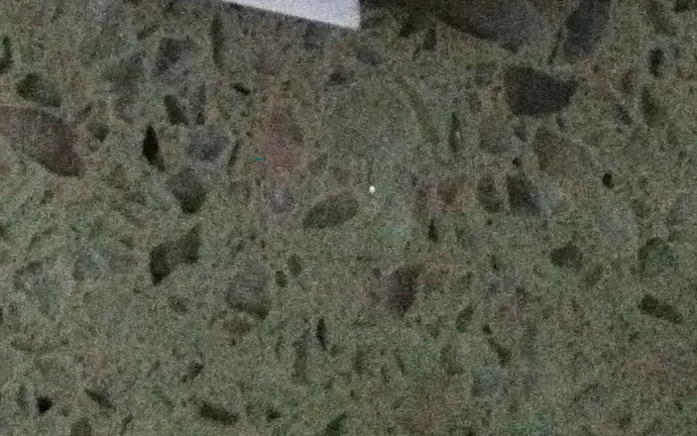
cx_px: 191
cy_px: -219
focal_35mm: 139
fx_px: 2641
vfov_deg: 9.2
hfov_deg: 15.0
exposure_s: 1/15
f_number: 2.8
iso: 1000
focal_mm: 3.85
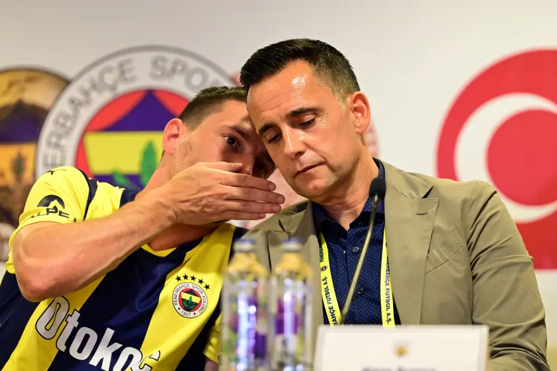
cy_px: 186
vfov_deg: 6.3
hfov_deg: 9.5
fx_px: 3356
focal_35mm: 217
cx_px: 278
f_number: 2.8
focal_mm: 145
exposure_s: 1/125
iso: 2000
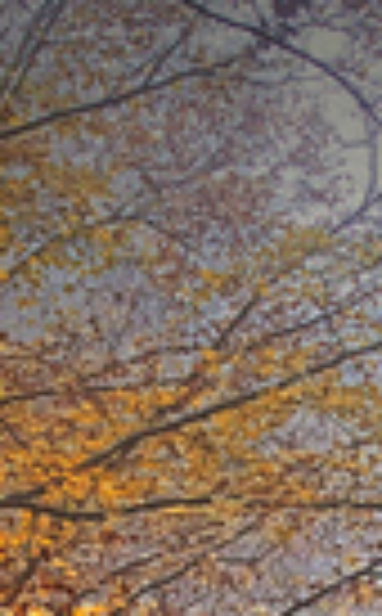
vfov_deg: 4.0
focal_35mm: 522
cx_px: 261
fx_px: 8741
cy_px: 1270
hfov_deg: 2.5
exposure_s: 1/50
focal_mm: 70
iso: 800
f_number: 7.1
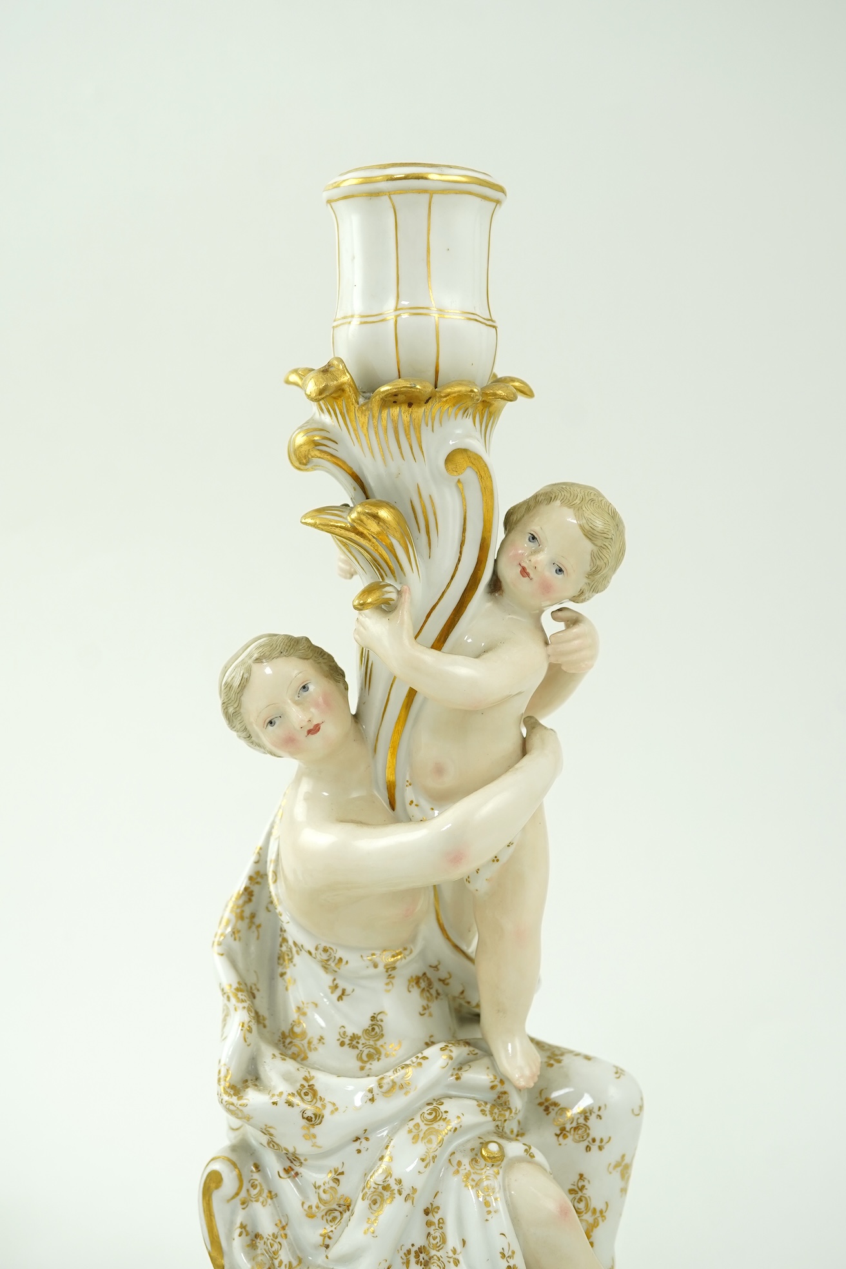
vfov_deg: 43.6
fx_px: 1586
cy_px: 634
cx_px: 423
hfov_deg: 29.9
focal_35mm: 45
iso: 500
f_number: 10
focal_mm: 30
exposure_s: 1/50
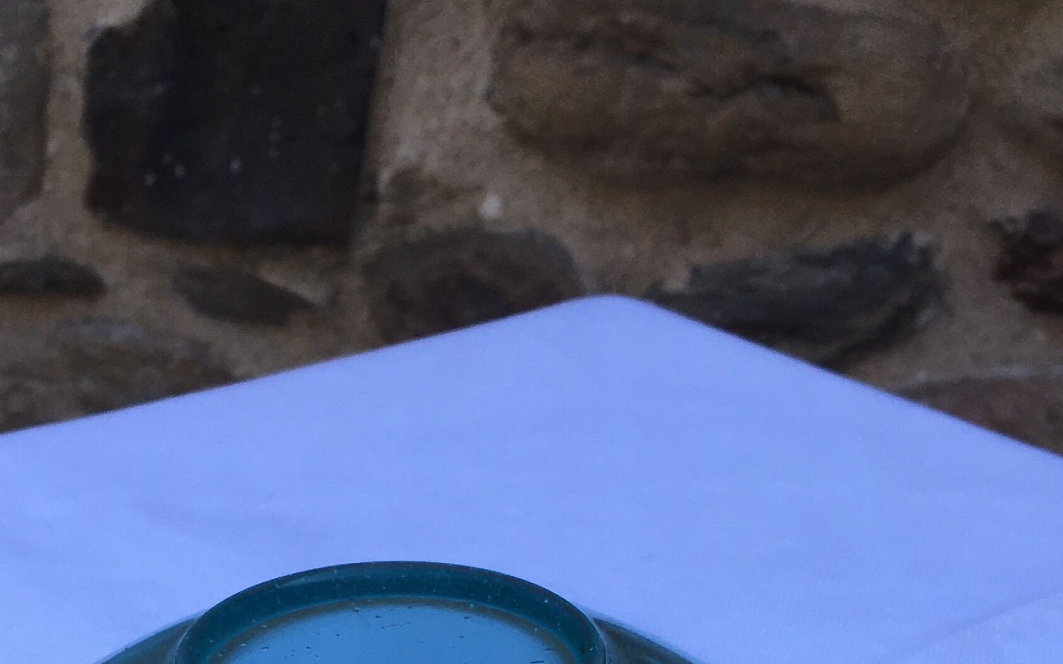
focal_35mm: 73
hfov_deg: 28.1
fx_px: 2115
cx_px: 408
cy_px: 896
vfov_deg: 16.7
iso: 25
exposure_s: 1/663
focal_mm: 4.15
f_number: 2.2
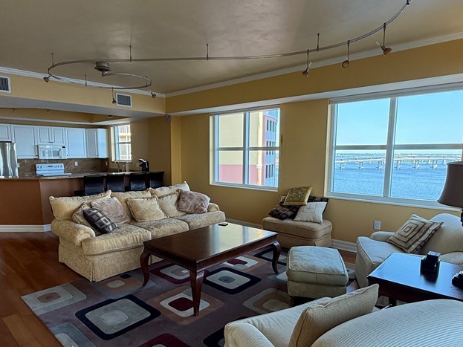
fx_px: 308
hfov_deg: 73.9
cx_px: 222
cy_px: 192
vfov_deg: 58.7
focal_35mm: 23
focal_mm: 2.22
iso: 80
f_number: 2.2
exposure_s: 1/99
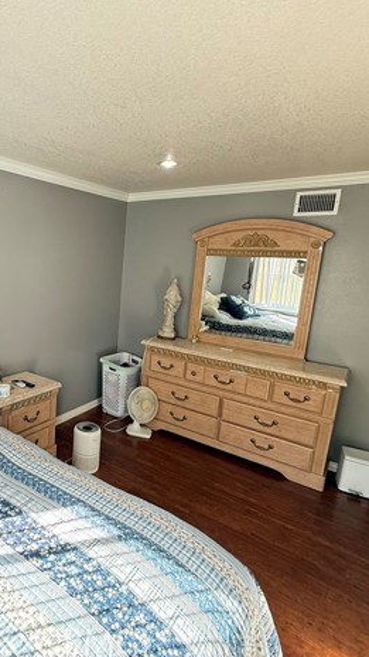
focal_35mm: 21
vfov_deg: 83.9
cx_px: 54
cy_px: 322
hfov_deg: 49.1
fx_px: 366
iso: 250
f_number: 2.2
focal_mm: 2.22
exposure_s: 1/99
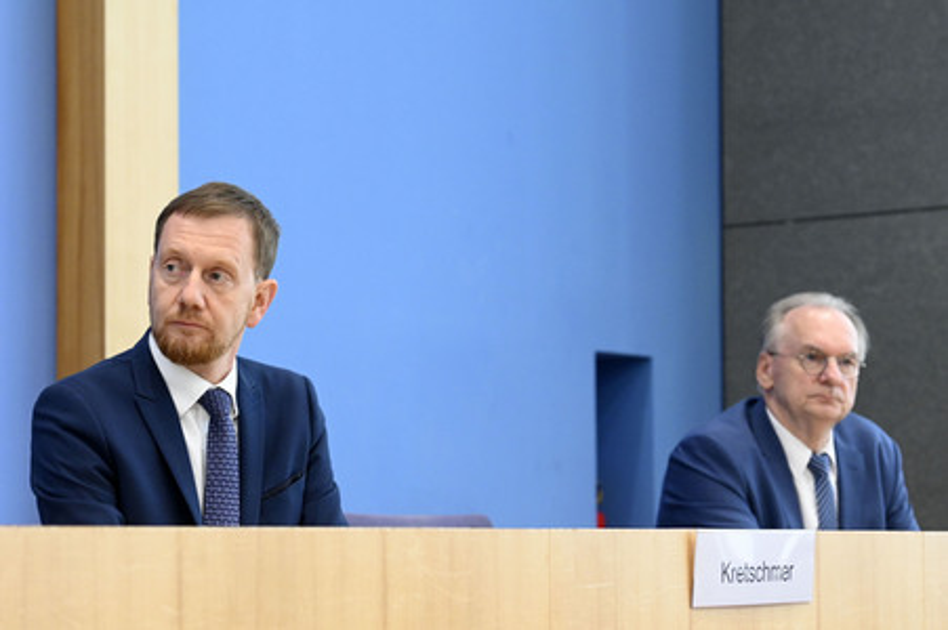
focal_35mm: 85
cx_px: 474
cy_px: 315
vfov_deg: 16.0
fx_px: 2237
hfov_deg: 23.9
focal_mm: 85
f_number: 5.6
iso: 5000
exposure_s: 1/500
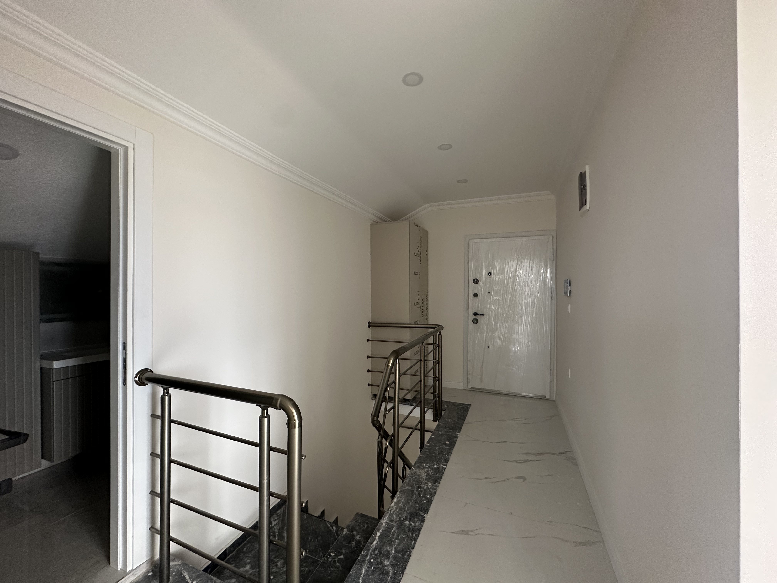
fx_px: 314
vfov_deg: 85.7
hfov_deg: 102.1
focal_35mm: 14
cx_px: 388
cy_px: 292
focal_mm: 2.22
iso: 250
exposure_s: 1/99
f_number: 2.2
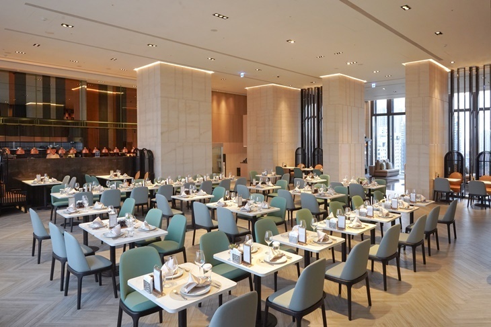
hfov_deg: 73.7
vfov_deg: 53.2
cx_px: 246
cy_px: 164
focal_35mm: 24
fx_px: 327
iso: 5000
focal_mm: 24
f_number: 13
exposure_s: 1/40
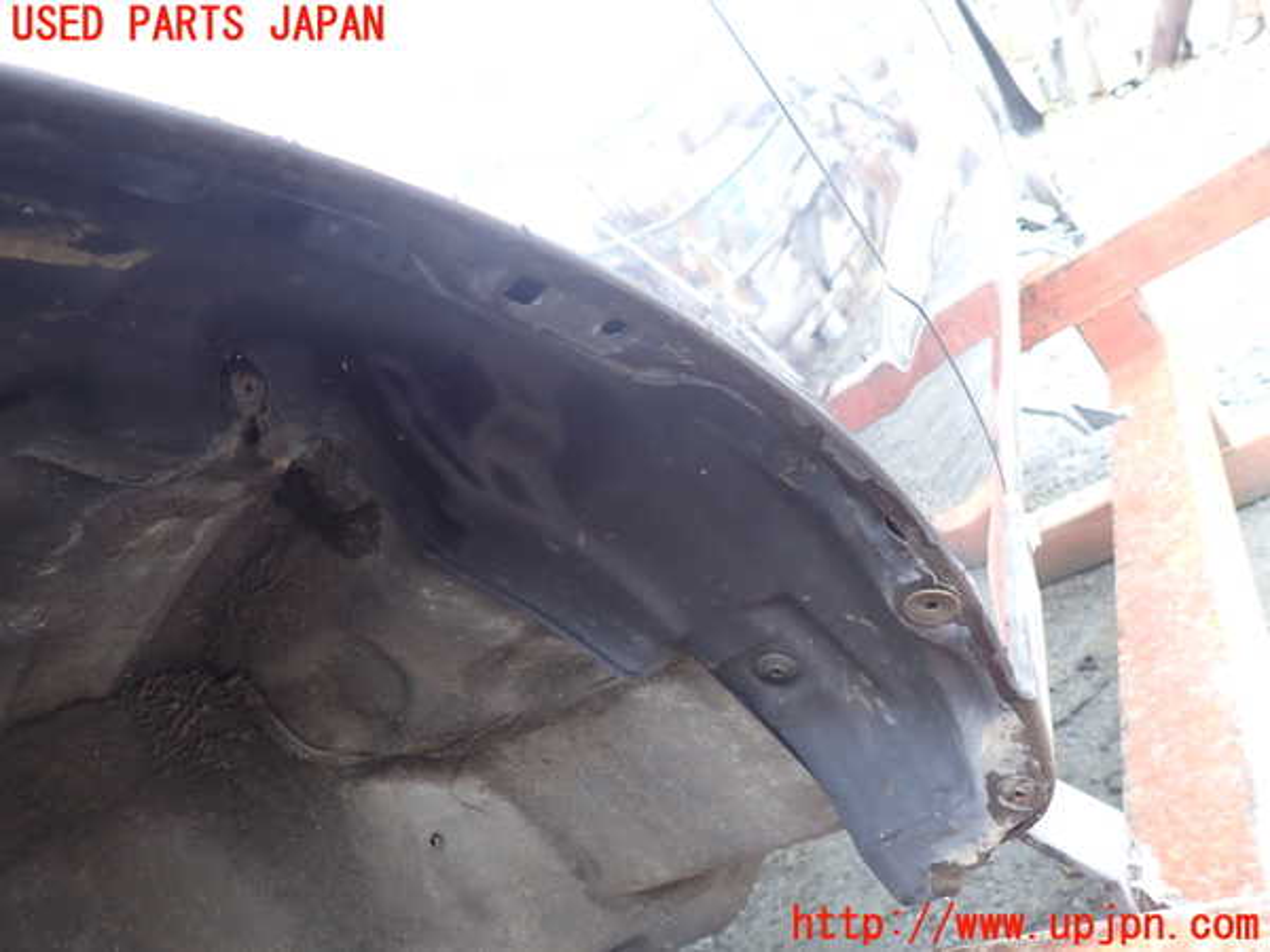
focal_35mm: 25
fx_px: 917
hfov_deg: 69.4
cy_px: 476
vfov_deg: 54.9
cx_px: 635
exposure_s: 1/60
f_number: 2
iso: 200
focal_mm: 4.5
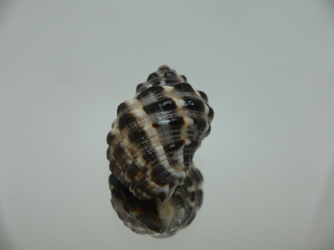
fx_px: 347
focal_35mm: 36
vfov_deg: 39.7
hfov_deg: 51.4
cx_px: 164
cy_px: 124
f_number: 2.8
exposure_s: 1/60
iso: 200
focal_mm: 4.6
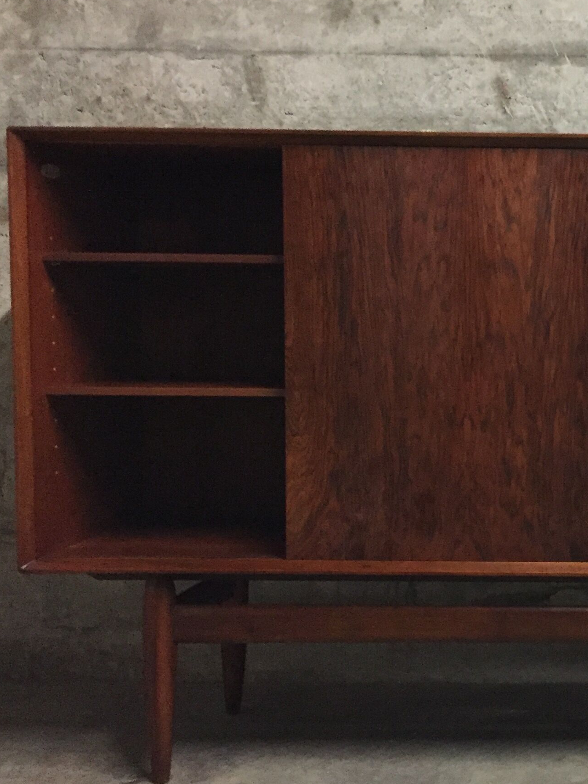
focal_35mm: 55
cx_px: 665
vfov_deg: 34.9
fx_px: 1246
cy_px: 413
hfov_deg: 24.6
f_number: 2.2
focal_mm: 4.15
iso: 250
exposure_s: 1/17
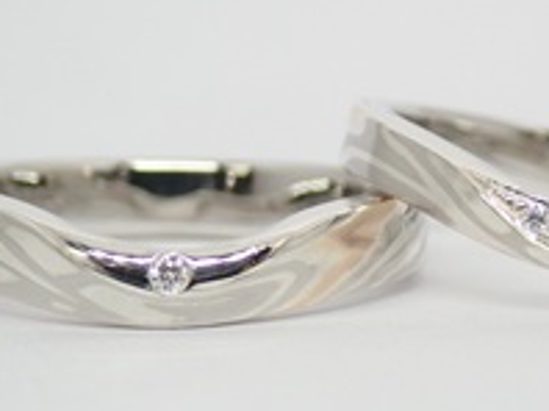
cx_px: 363
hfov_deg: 11.3
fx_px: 2772
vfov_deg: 8.5
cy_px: 218
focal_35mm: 175
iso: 200
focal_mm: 13.65
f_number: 4.1
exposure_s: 1/125
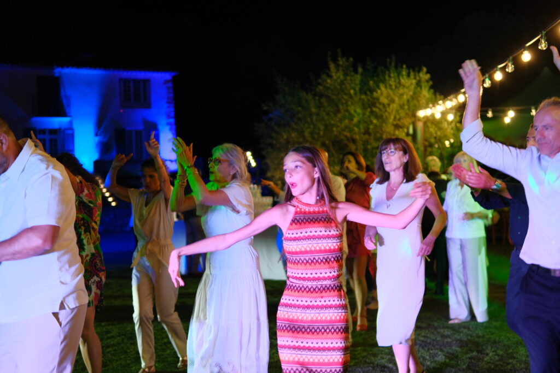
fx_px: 700
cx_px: 280
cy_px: 186
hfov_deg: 43.6
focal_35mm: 45
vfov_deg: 29.9
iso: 800
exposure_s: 1/125
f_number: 1.4
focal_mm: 30
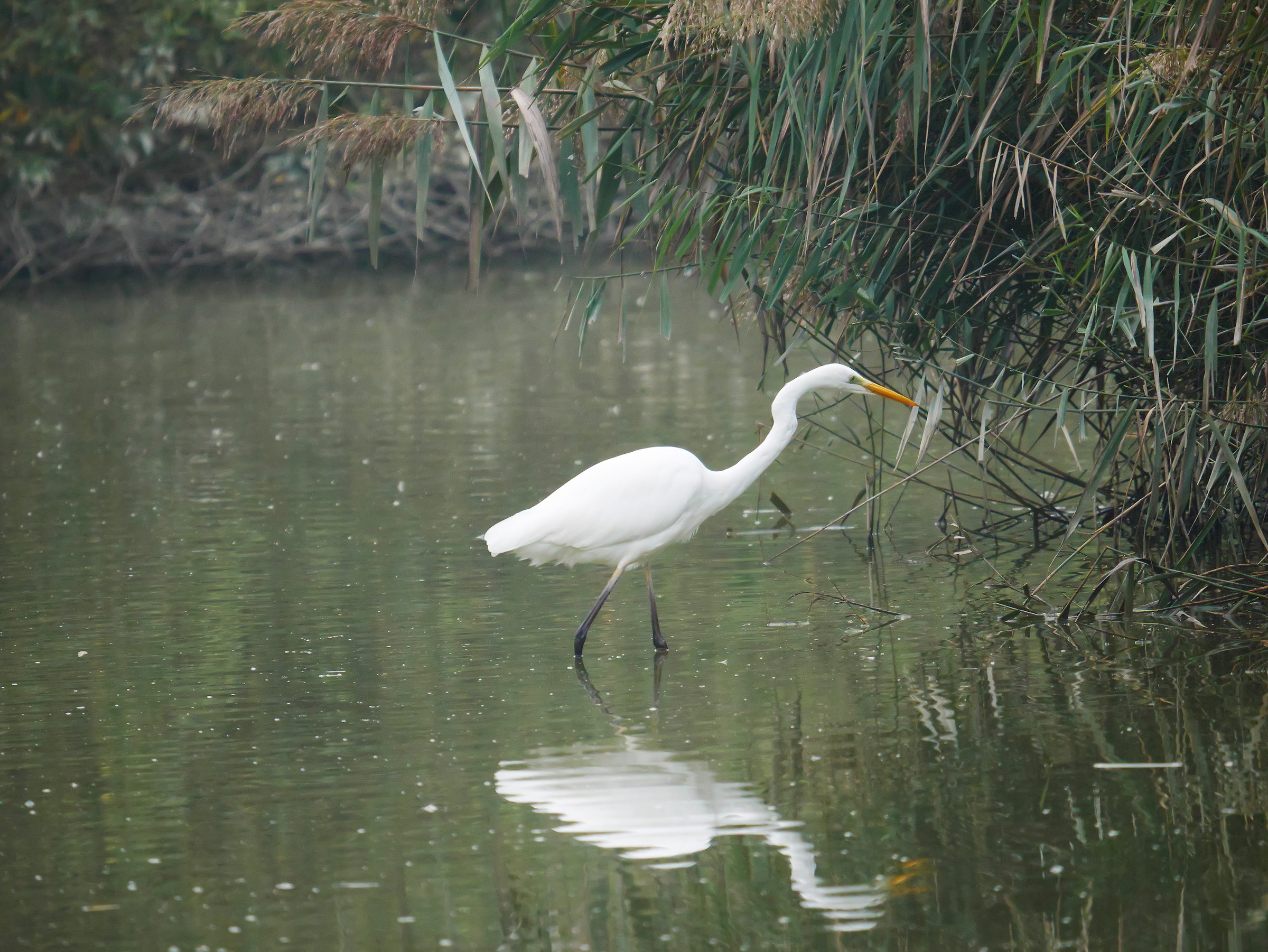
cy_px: 476
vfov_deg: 1.9
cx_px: 634
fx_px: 29316
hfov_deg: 2.5
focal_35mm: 800
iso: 2500
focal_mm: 400
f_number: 6.3
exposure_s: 1/640
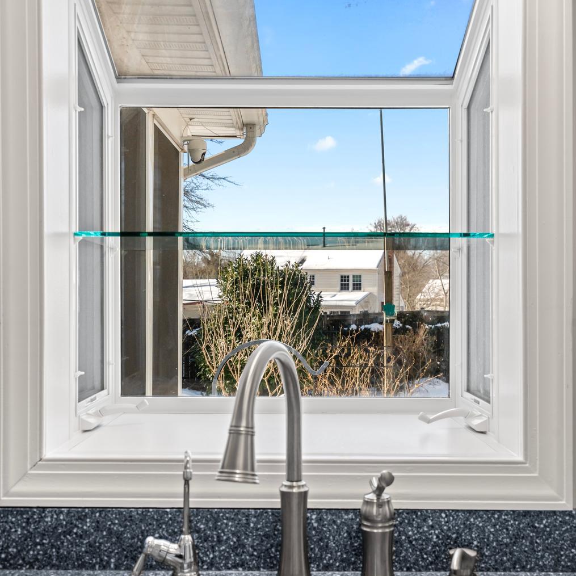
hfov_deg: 37.6
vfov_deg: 37.5
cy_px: 298
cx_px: 286
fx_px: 847
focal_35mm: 45
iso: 800
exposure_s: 1/40
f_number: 8
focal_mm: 35
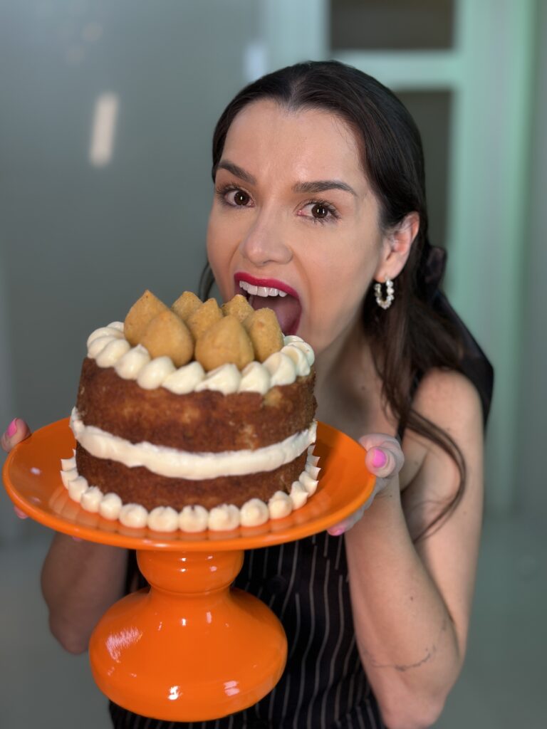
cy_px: 364
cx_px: 274
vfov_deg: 39.7
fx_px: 1011
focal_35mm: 48
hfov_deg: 30.3
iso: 64
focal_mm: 6.86
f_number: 1.78
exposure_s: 1/125
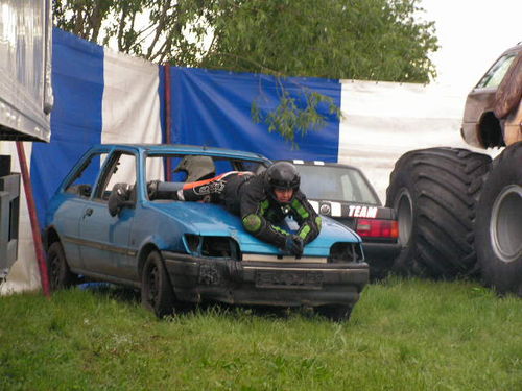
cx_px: 261
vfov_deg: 13.1
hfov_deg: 17.4
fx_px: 1704
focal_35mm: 113
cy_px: 196
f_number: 3.4
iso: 160
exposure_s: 1/100
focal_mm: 18.9
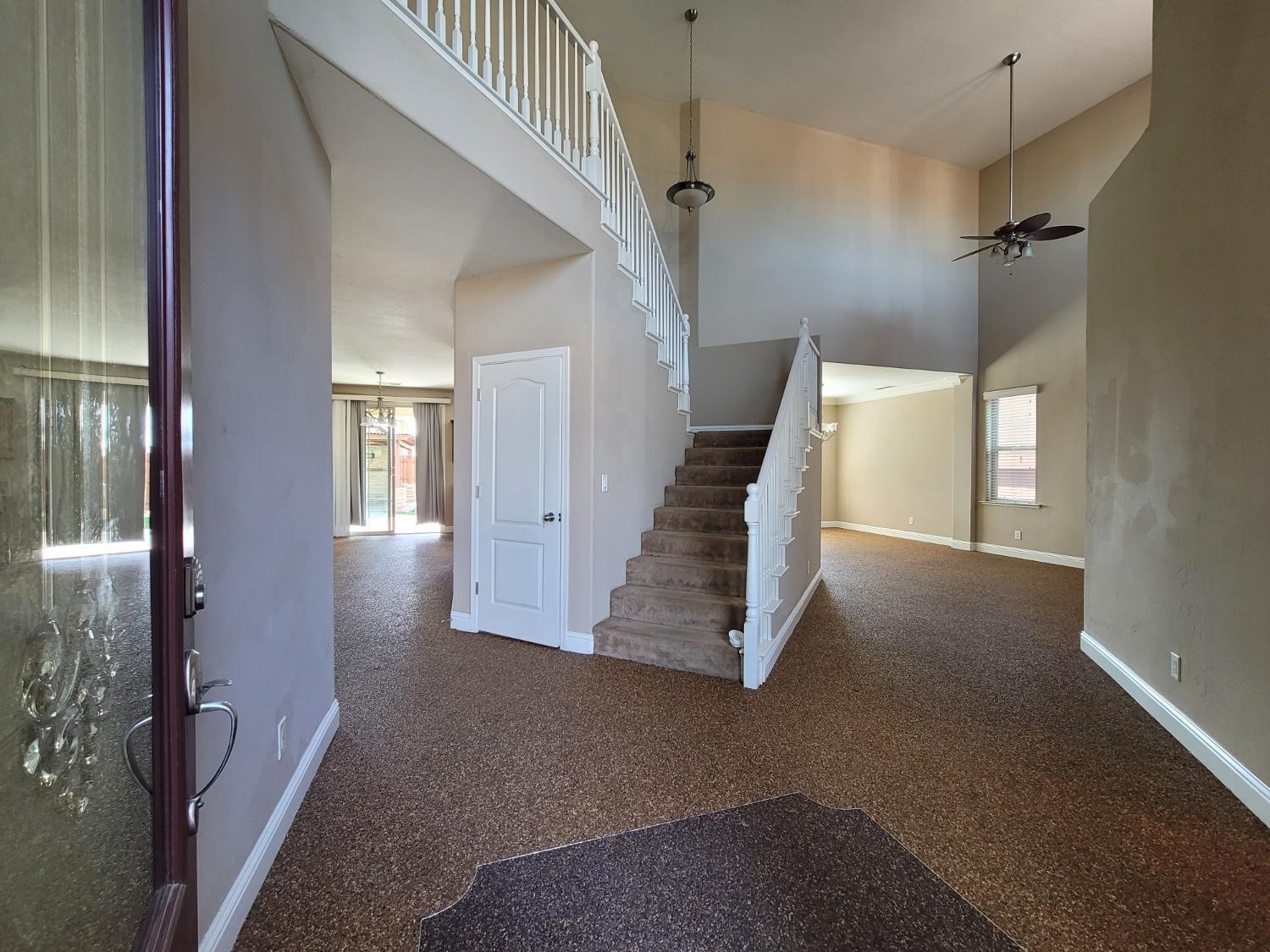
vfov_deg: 89.9
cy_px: 476
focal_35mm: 13
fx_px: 477
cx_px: 635
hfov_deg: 106.2
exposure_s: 1/60
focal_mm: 2.2
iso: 160
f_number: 2.2
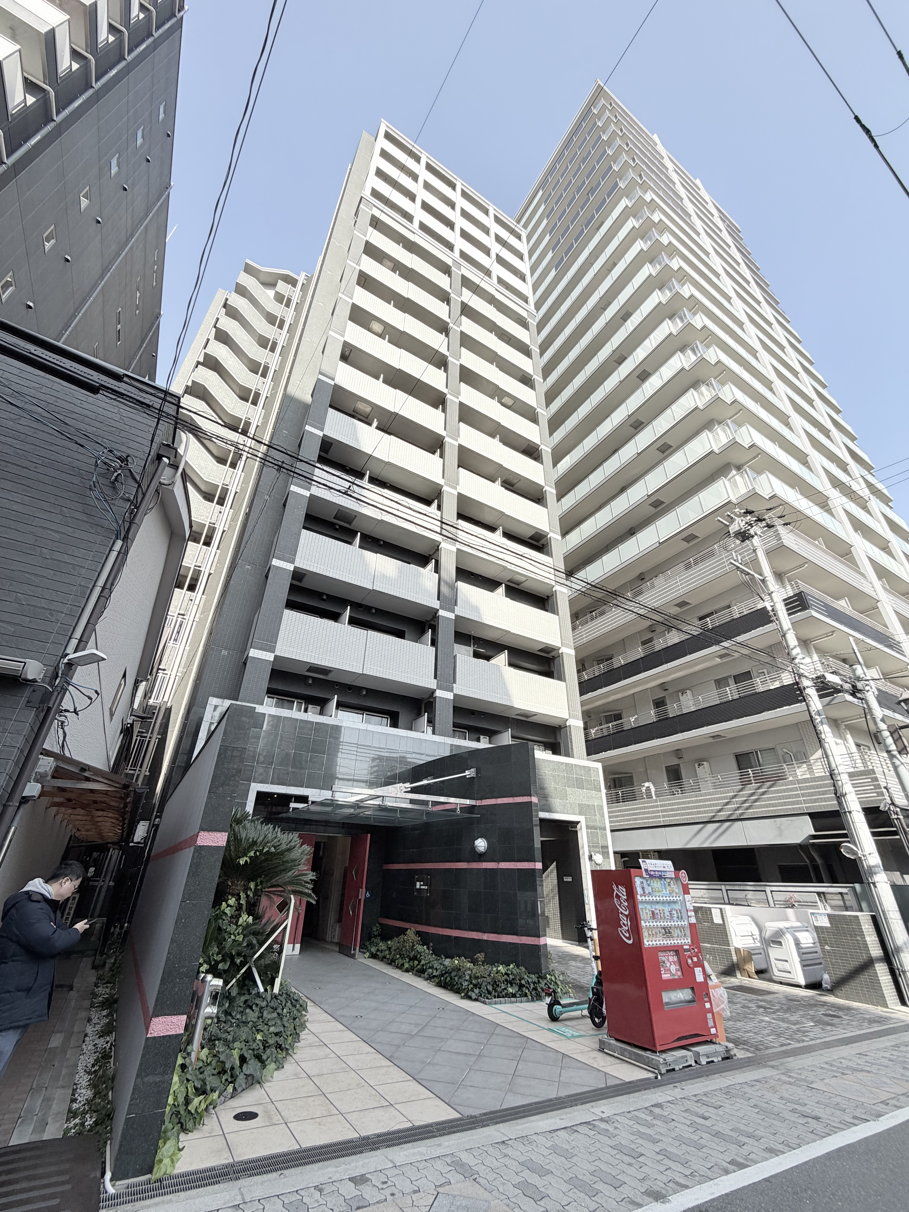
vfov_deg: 102.1
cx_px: 454
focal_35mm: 14
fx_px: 490
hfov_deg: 85.7
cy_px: 606
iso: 40
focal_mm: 2.22
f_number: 2.2
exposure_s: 1/734
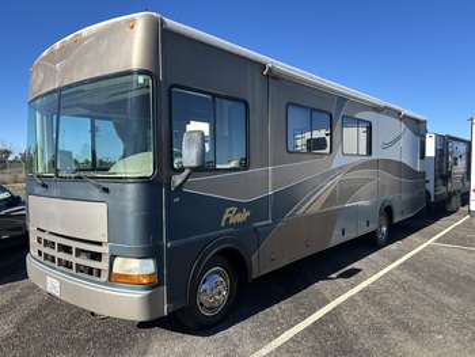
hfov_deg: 67.3
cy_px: 178
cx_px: 238
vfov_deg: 53.1
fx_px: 357
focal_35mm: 26
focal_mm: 5.7
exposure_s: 1/2299
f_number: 1.5
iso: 50
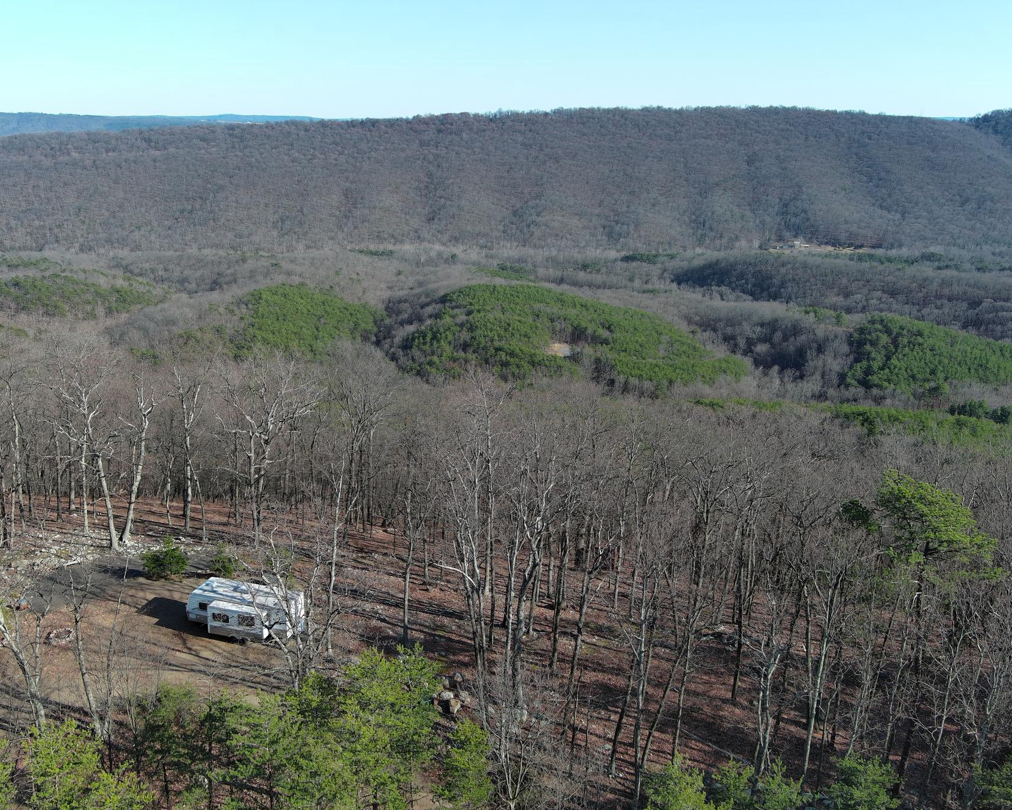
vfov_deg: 44.5
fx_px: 988
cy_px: 402
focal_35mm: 33
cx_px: 476
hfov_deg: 54.2
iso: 100
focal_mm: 10.57
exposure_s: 1/743
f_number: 2.8
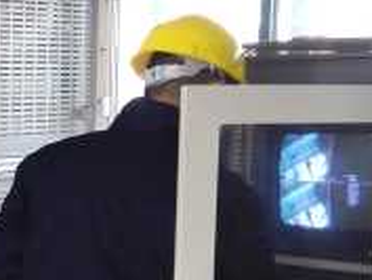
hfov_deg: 15.0
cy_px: 261
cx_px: -246
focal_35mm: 118
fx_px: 1269
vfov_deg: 12.5
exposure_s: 1/50.1
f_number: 2
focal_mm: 3.8
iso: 100
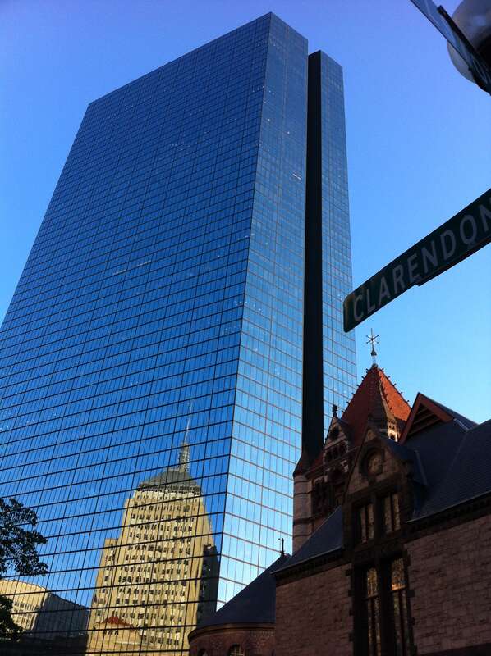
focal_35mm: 35
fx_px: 663
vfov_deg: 52.7
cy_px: 328
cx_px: 246
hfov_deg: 40.6
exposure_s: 1/222
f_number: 2.8
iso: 80
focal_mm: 3.85
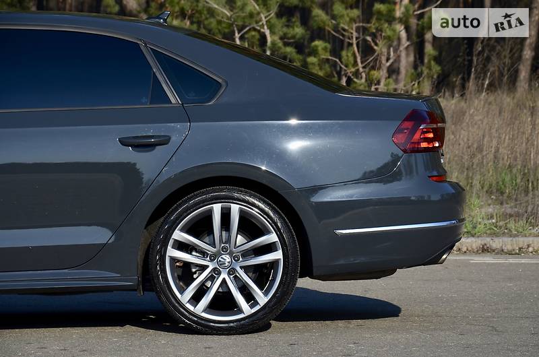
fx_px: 2353
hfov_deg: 13.1
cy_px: 178
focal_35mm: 158
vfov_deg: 8.7
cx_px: 270
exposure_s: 1/320
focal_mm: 105
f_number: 9
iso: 100
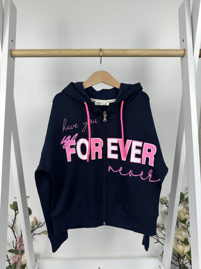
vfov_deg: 71.6
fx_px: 186
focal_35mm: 24
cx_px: 100
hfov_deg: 56.8
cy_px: 134
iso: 50
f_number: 1.78
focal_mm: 6.86
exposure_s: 1/124
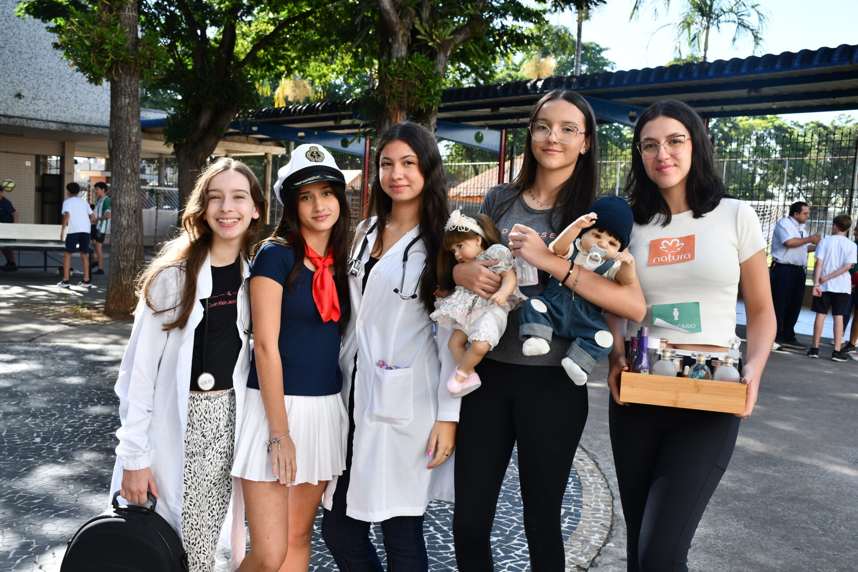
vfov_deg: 34.2
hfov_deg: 49.6
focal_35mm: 39
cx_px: 429
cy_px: 286
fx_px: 929
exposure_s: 1/250
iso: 200
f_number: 7.1
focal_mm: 26
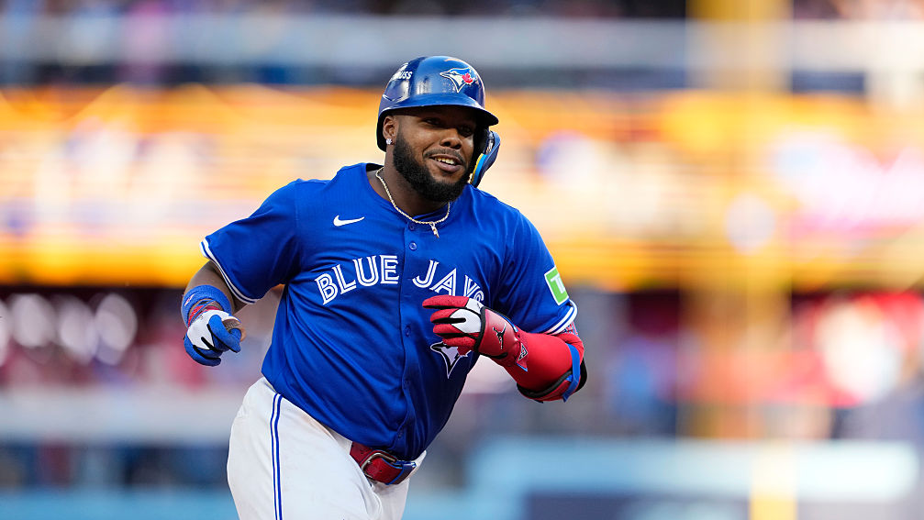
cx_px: 462
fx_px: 10440
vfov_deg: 2.9
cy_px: 240
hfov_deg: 5.1
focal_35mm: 426
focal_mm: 400
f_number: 2.8
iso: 1000
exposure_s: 1/2000
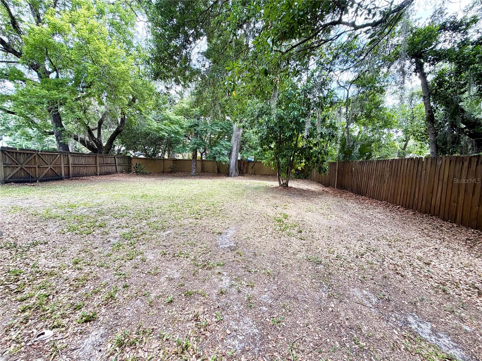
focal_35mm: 14
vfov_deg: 85.7
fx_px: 195
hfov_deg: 102.1
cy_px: 180
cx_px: 241
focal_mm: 2.22
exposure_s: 1/176
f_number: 2.2
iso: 50
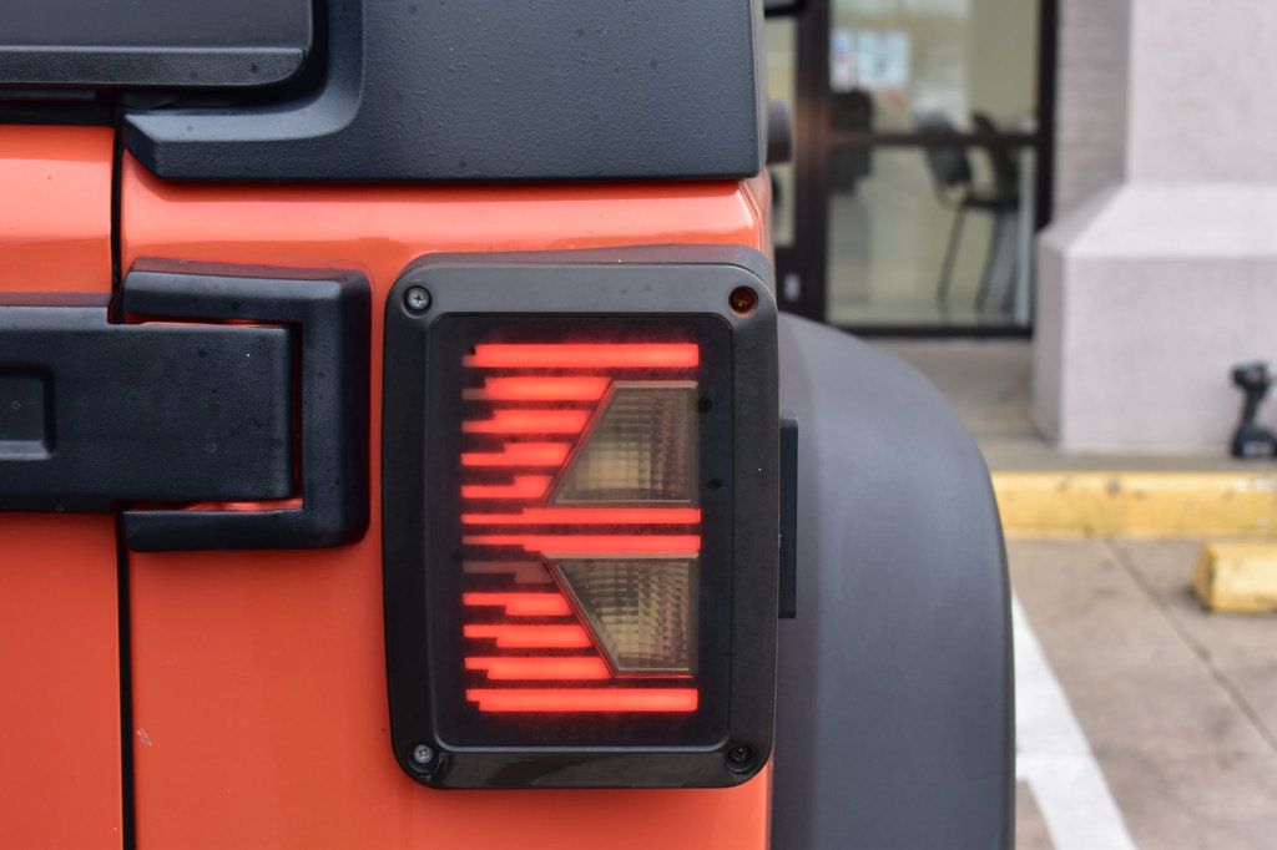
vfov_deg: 20.1
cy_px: 425
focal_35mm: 68
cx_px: 638
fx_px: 2393
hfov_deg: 29.9
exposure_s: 1/50
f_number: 8
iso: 400
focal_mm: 45
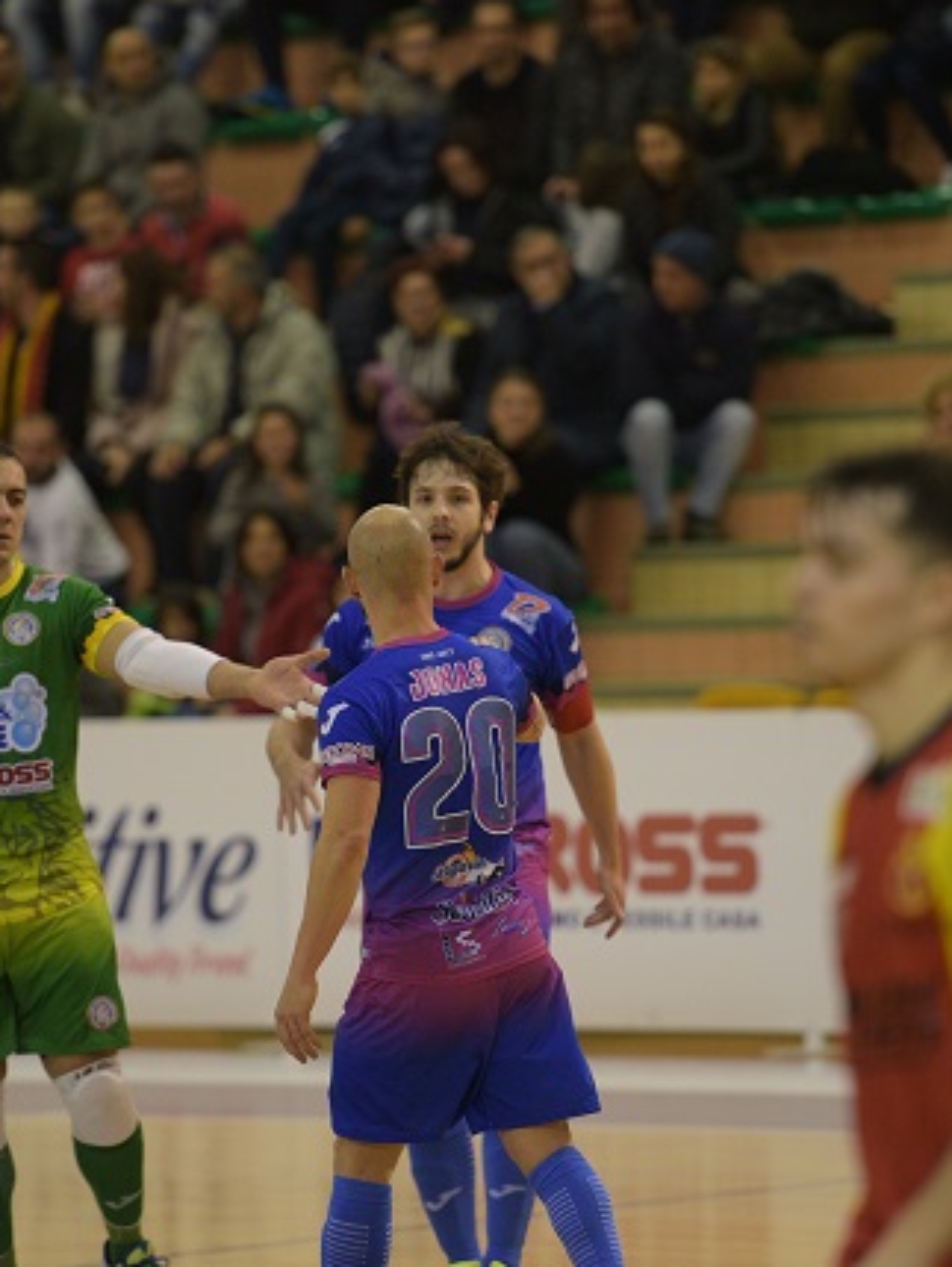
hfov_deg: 5.4
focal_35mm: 276
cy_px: 632
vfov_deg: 7.2
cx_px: 419
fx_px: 10111
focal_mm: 190
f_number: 2.8
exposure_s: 1/500
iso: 2000
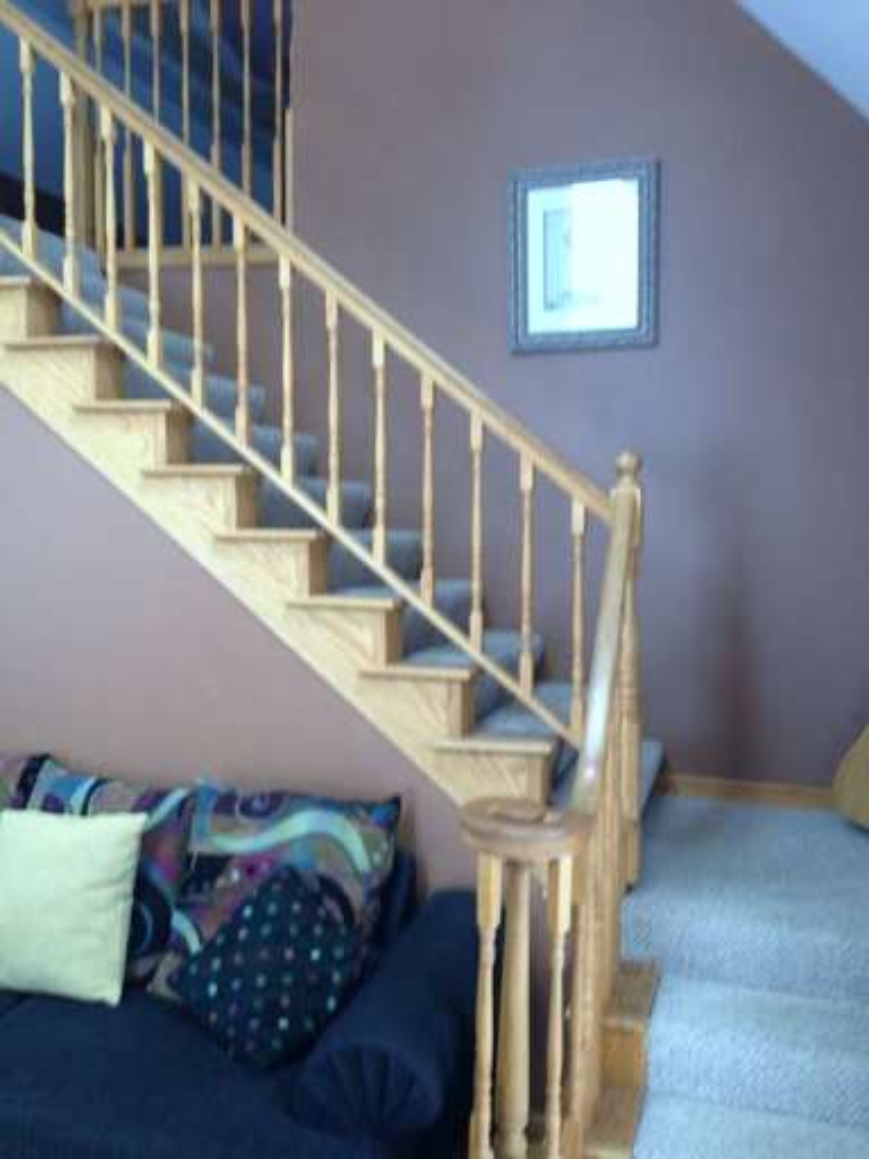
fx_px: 1105
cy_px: 580
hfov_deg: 42.9
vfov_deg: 55.4
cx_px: 434
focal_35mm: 33
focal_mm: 4.13
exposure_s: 1/20
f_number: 2.4
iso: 64
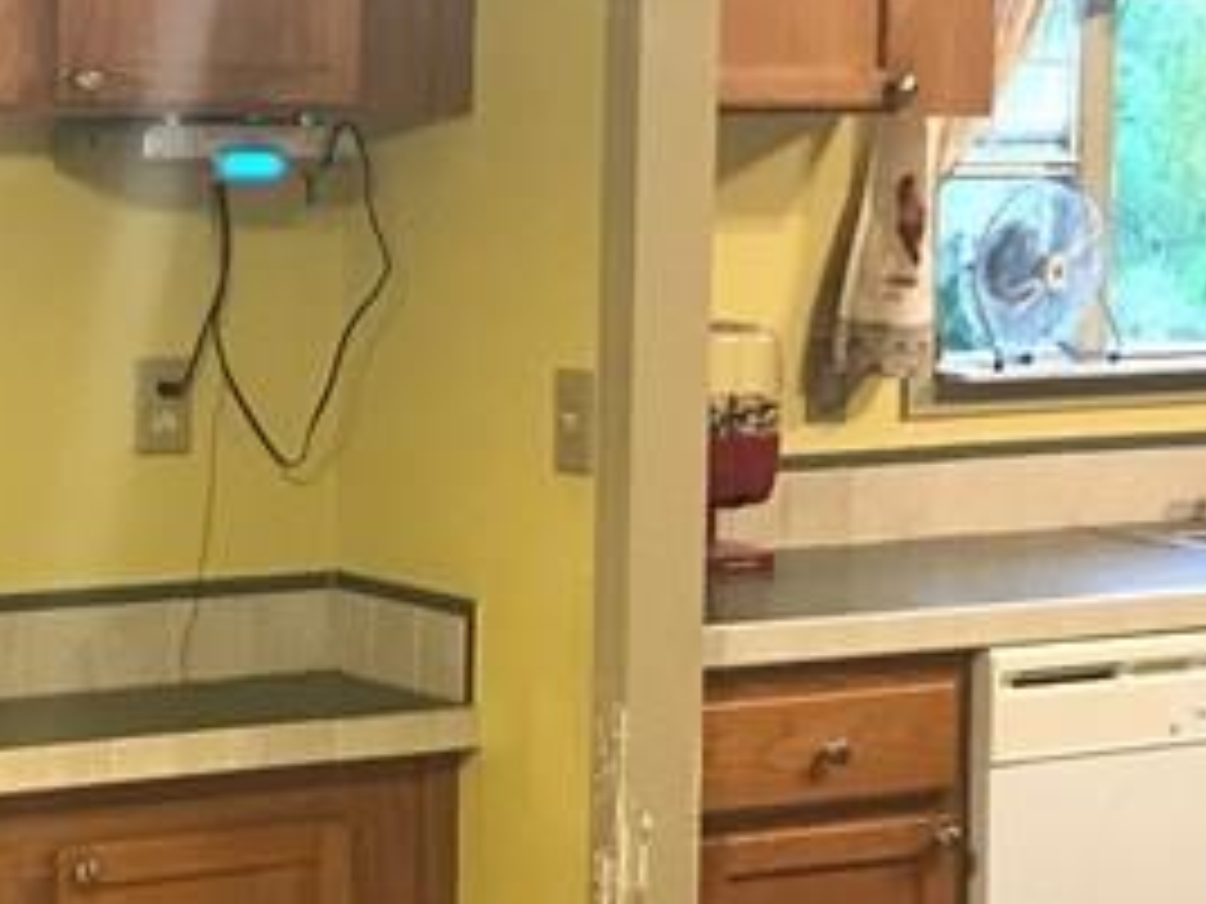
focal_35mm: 107
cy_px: 450
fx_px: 3728
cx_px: 342
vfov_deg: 13.8
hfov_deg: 18.3
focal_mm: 3.99
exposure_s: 1/15
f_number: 1.8
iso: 50
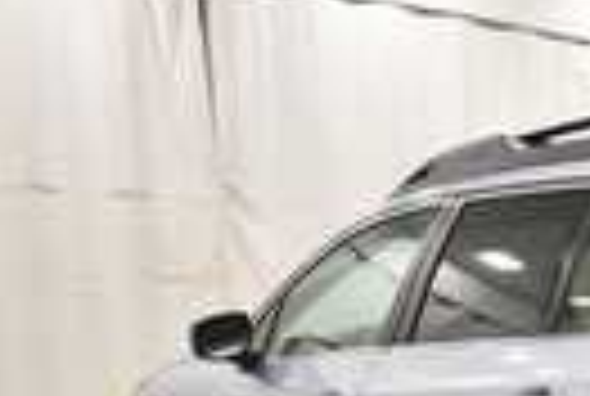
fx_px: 1101
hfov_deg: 25.4
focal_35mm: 67
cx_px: 788
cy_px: 502
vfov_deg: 19.0
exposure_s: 1/125
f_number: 5.3
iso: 800
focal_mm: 15
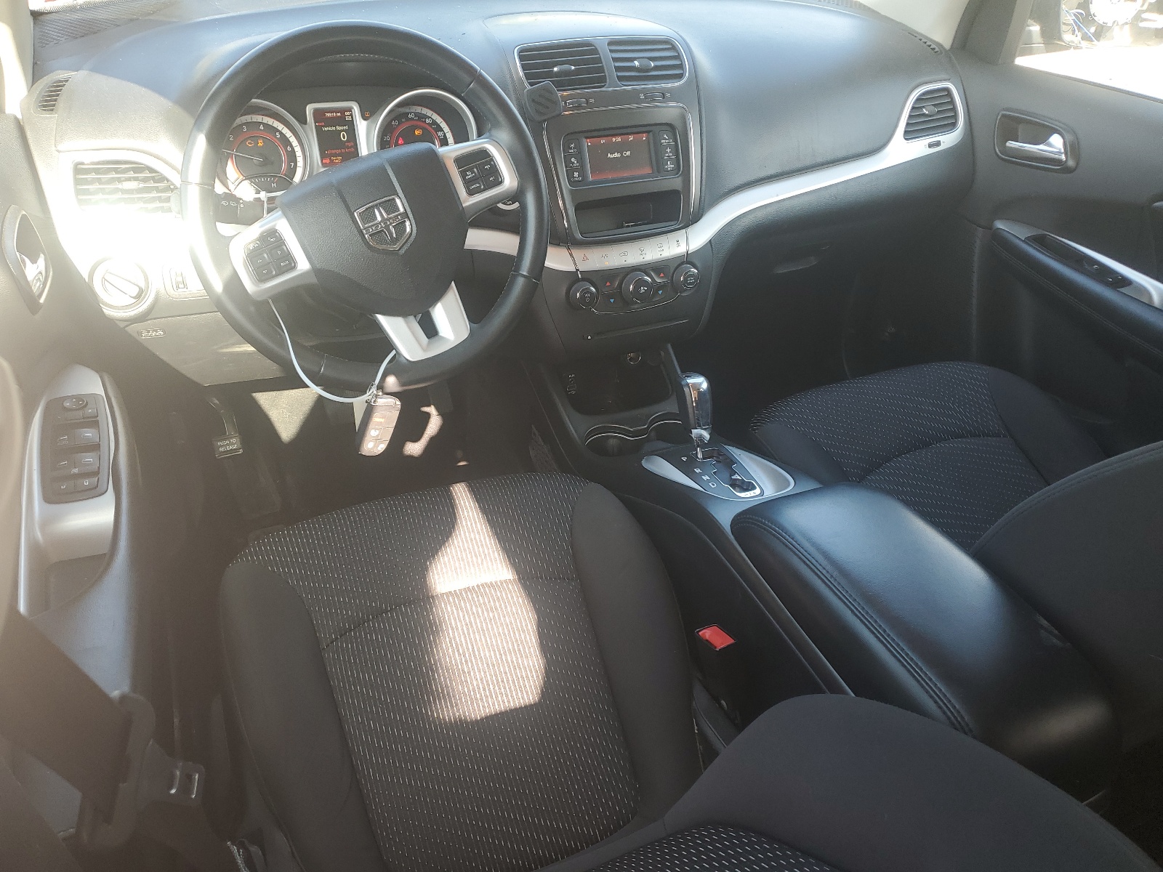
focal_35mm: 26
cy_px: 436
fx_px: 874
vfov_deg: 53.1
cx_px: 582
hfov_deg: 67.3
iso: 50
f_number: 1.5
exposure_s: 1/161
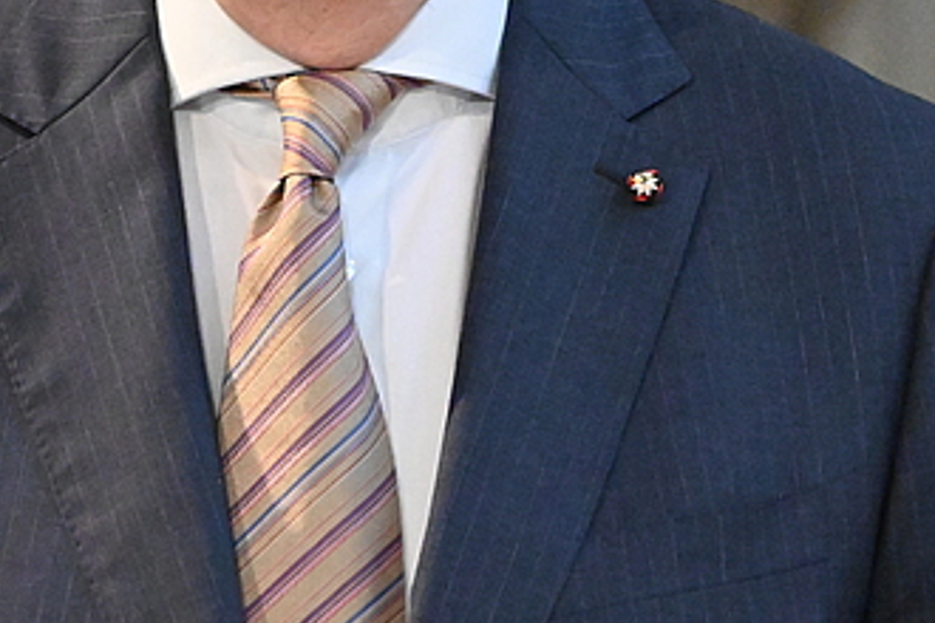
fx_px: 14491
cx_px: 419
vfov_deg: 2.5
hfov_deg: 3.7
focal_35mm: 558
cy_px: -176
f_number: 6.3
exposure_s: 1/125
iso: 10000
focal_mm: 140
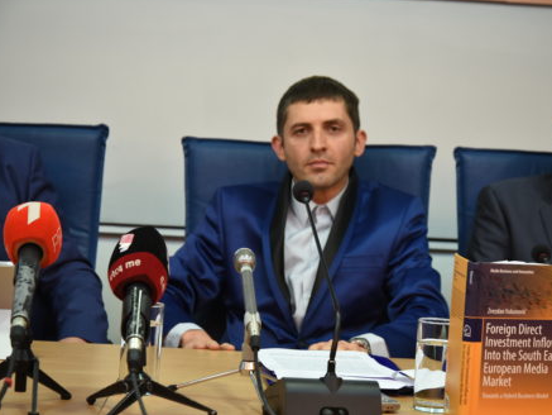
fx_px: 1404
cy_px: 206
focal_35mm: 88
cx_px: 301
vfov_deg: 16.8
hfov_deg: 22.2
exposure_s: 1/60
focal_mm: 80
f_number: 5.6
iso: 1600
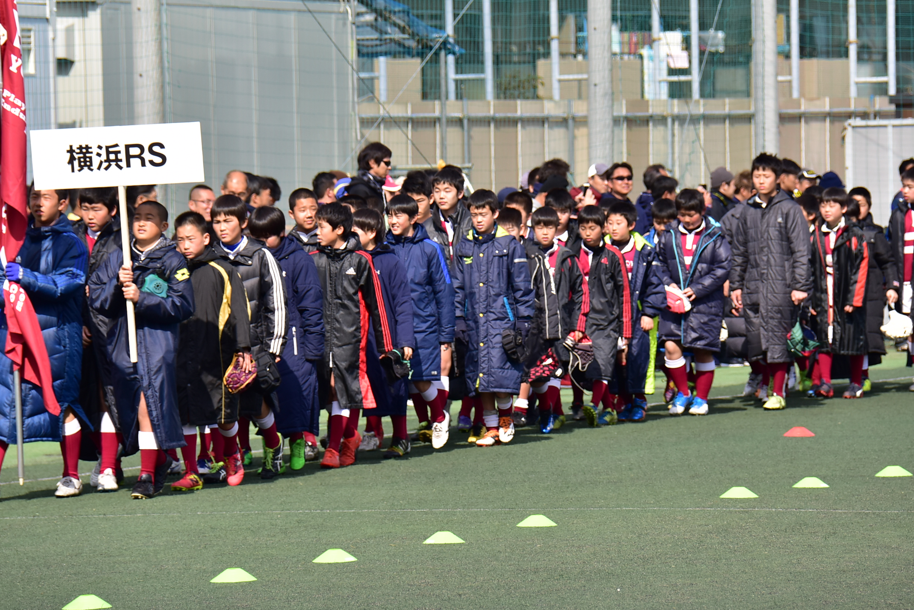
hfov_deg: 7.6
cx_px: 467
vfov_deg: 5.1
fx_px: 6850
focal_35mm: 270
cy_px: 246
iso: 320
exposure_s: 1/1000
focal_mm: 145
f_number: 5.6
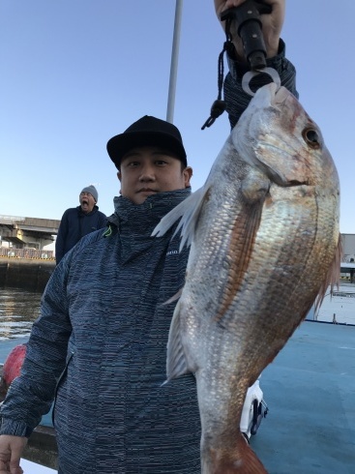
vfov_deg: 63.5
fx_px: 383
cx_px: 178
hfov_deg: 49.7
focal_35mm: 28
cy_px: 237
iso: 20
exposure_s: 1/469
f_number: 1.8
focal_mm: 3.99
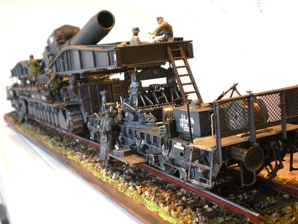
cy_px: 112
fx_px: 379
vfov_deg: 32.9
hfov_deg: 42.9
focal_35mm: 44
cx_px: 149
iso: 400
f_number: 3.5
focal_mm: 7.4
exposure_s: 1/9.3
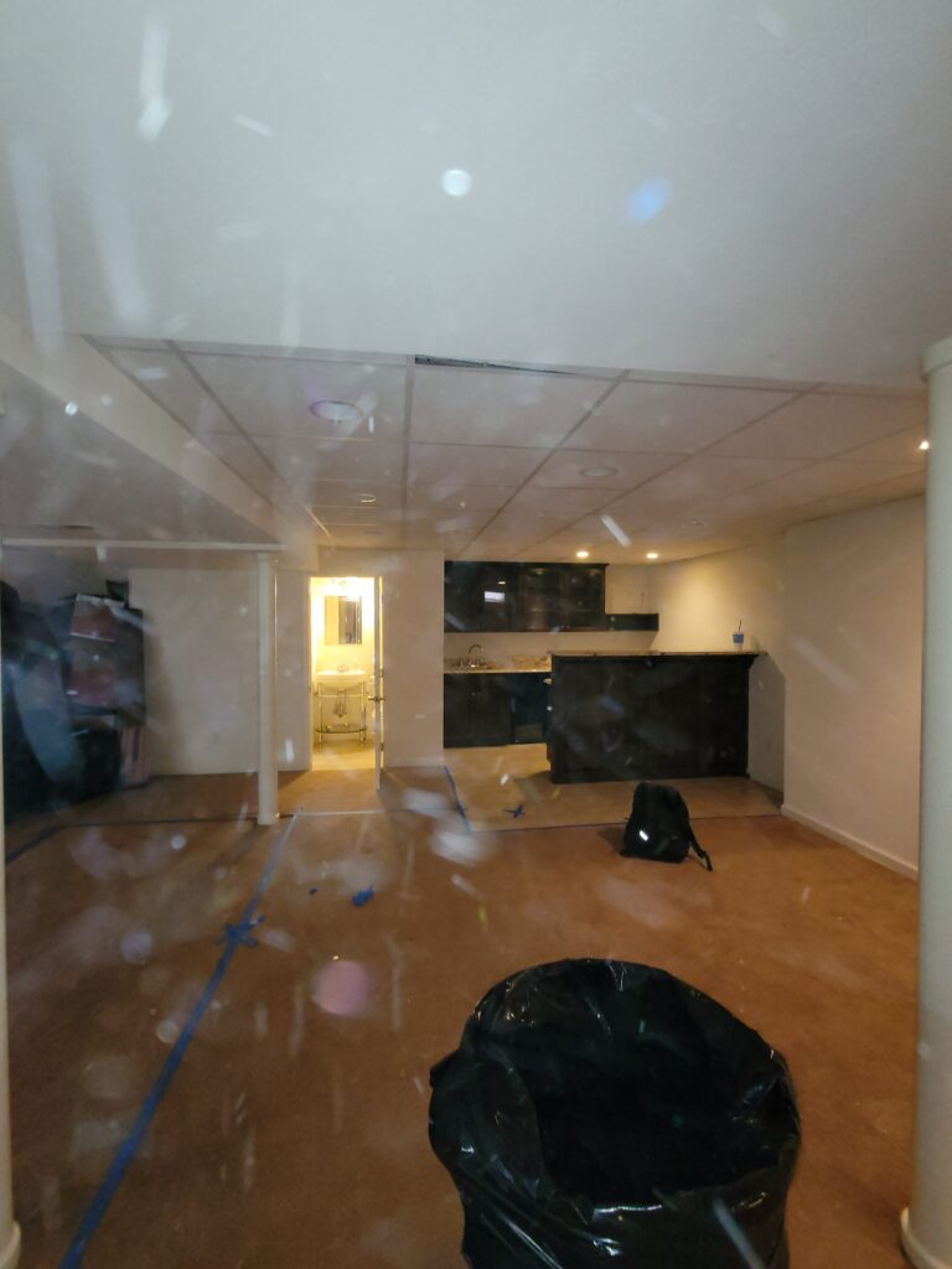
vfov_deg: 106.2
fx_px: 477
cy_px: 634
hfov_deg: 89.9
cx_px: 476
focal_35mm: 13
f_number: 2.2
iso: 320
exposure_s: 1/30
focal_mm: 2.2
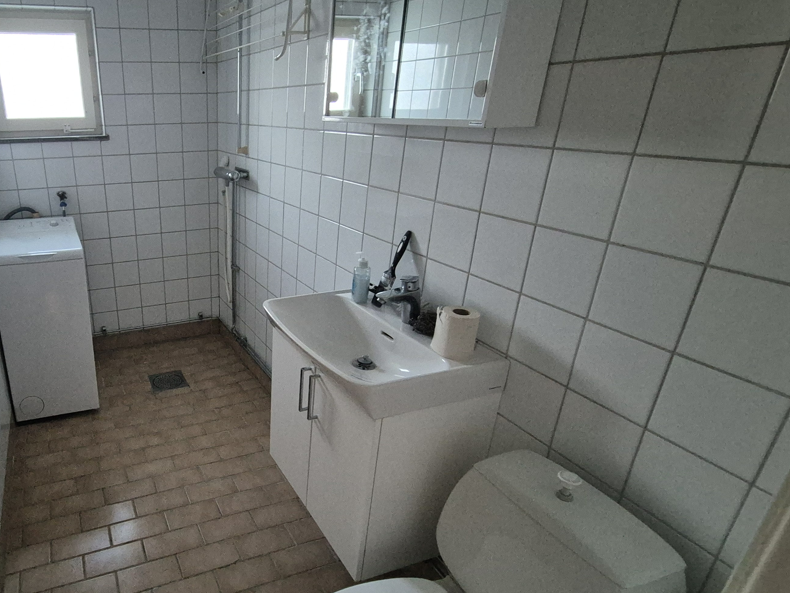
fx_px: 456
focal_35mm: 20
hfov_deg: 76.8
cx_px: 215
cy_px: 319
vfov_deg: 65.9
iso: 1600
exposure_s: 1/50
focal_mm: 2.2
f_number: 2.2
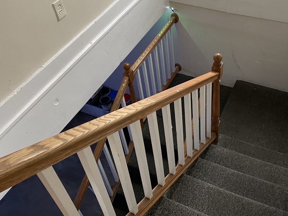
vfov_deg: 39.6
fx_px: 300
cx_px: 183
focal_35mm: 36
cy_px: 93
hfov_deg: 50.7
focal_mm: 4.2
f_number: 1.6
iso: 400
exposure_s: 1/40
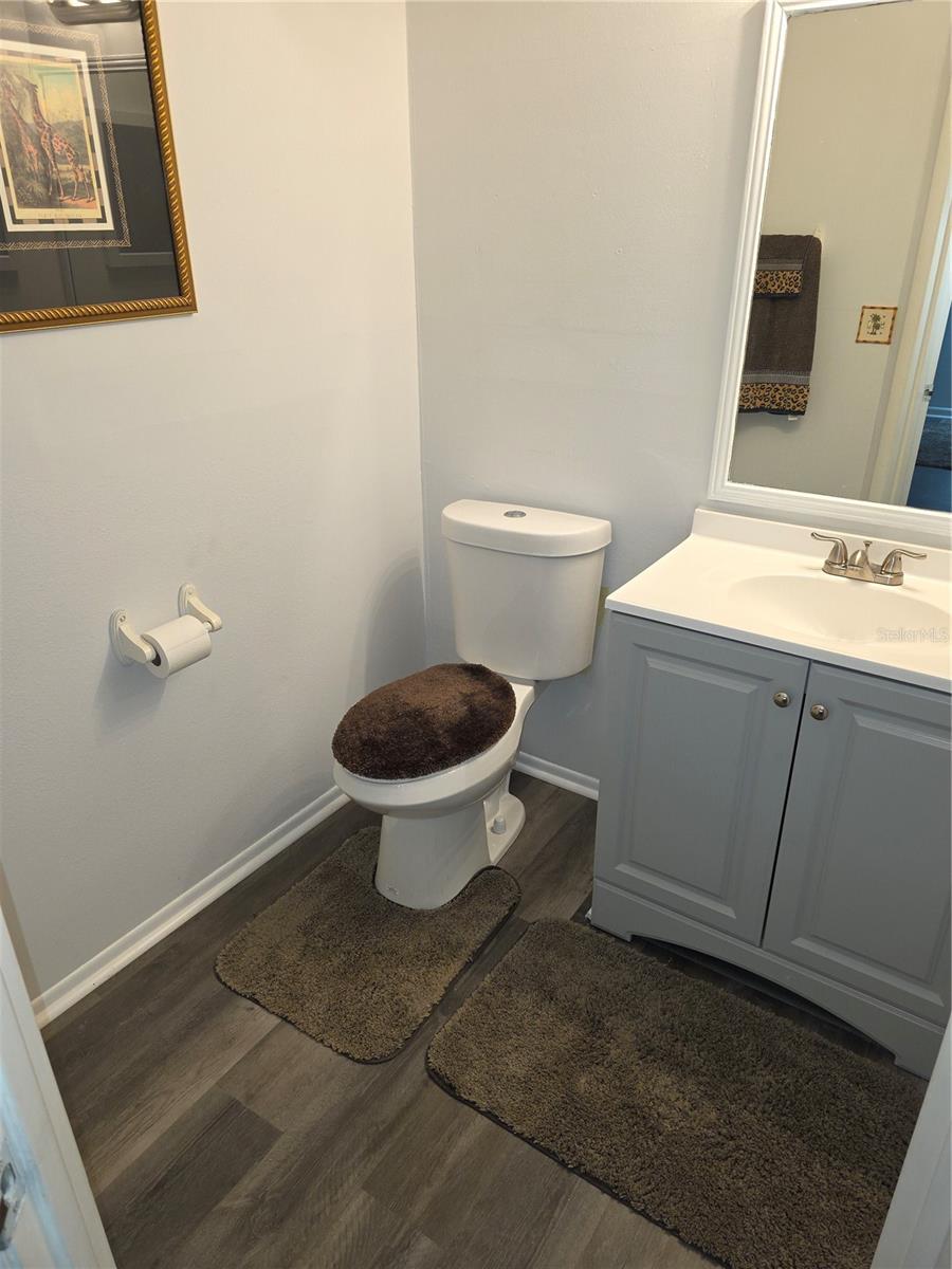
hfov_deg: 58.9
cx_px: 476
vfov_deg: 73.9
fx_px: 843
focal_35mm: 23
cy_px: 634
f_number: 1.7
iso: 125
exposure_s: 1/60
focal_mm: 6.3
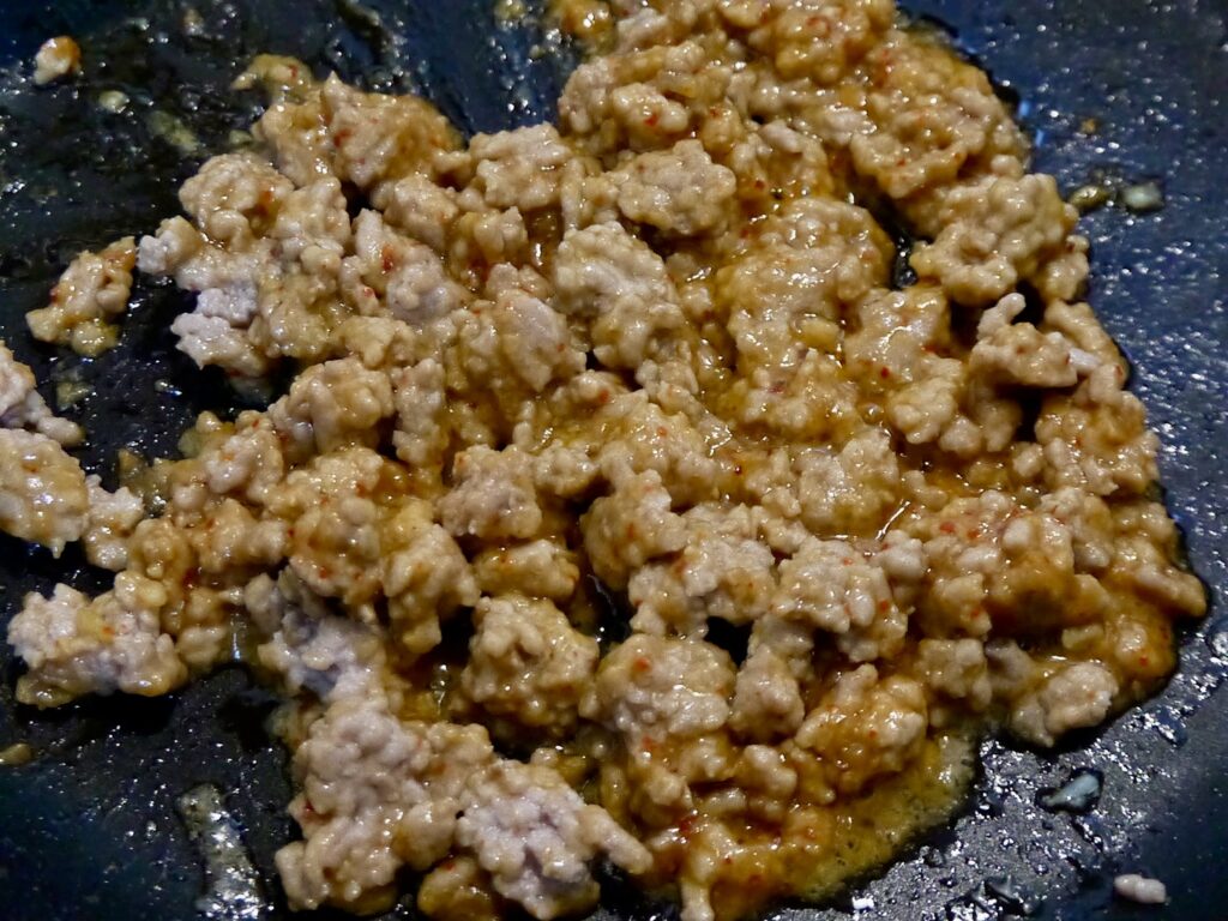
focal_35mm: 54
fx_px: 1916
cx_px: 614
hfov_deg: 35.5
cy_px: 460
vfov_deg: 27.0
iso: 1250
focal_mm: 14
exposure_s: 1/60
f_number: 3.5
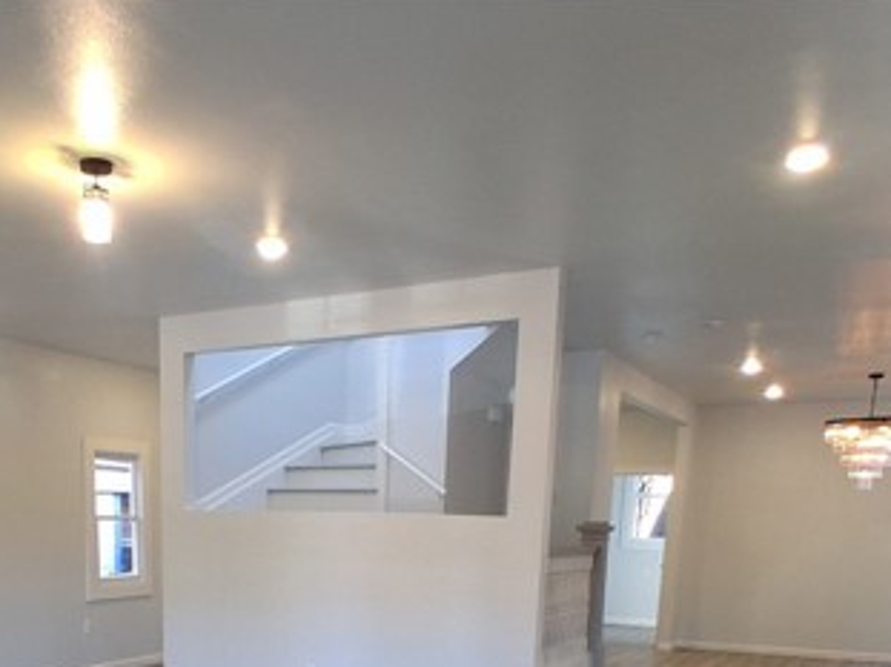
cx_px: 315
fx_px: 901
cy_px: 678
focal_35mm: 35
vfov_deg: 36.3
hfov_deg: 51.9
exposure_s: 1/40
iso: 100
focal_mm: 1.4
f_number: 2.2
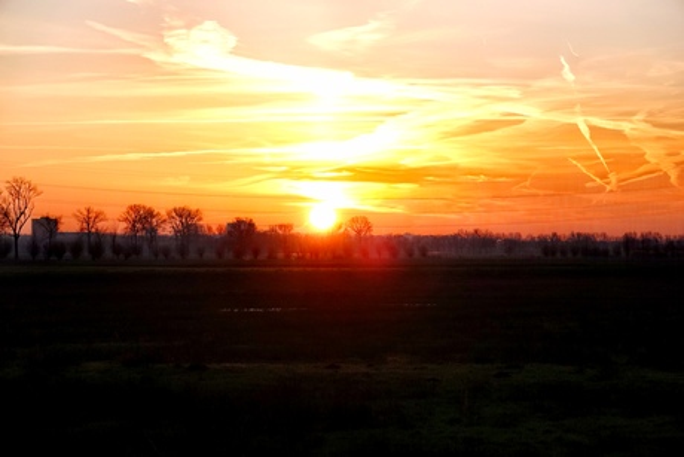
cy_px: 228
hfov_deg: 17.2
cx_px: 342
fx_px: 2262
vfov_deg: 11.5
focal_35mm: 119
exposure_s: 1/2000
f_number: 4
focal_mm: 43.48
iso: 400
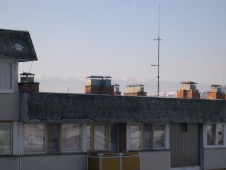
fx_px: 744
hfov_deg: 17.3
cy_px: 85
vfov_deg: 13.0
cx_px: 113
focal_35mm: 114
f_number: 4.9
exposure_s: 1/292
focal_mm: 24
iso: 100
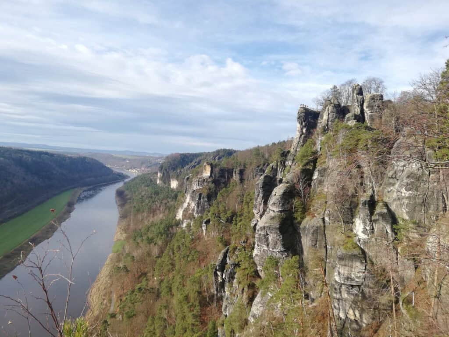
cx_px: 224
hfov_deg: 67.3
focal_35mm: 26
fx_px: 337
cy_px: 168
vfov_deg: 53.1
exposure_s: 1/278
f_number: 2.2
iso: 50
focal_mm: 3.8
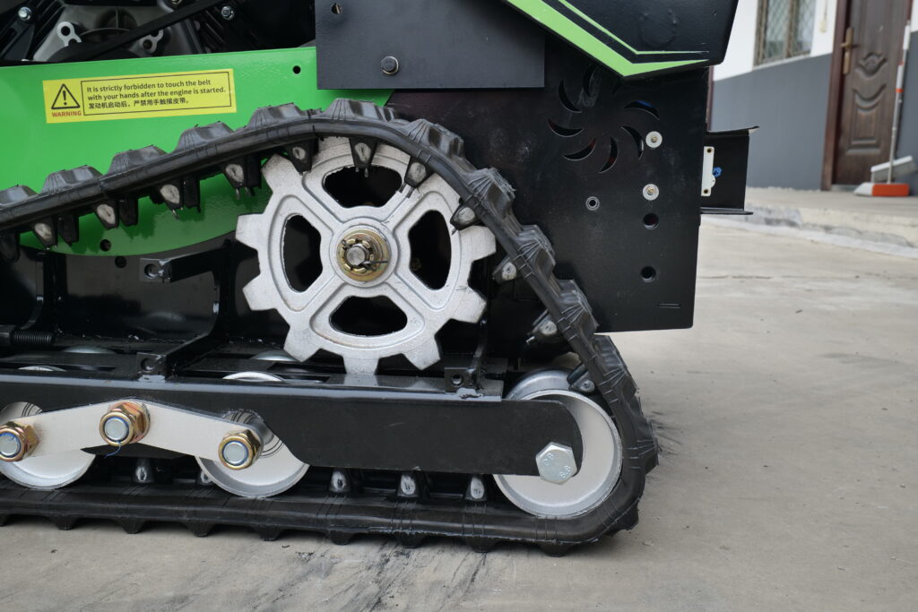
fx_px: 893
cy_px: 306
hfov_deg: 54.4
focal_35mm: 35
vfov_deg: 37.9
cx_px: 459
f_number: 11
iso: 320
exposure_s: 1/60
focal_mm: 35
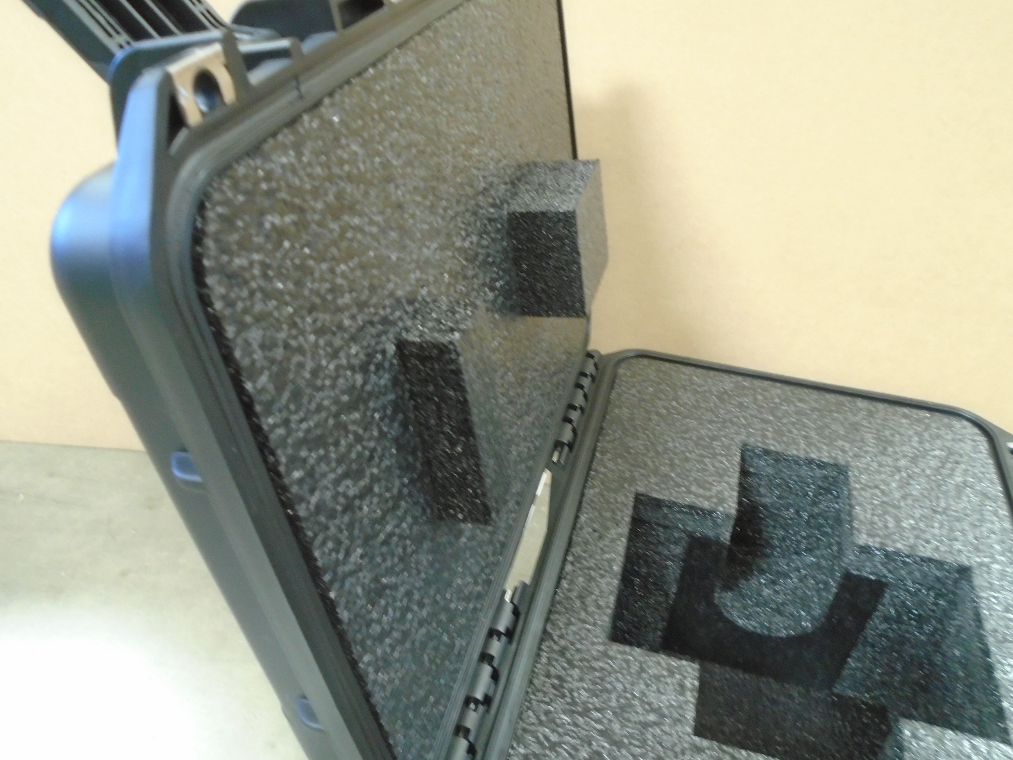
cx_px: 506
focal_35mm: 26
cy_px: 380
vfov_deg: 53.1
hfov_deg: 67.3
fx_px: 761
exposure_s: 1/10
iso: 400
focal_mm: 4.6
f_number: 3.2
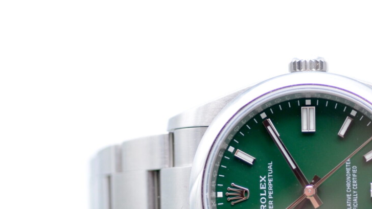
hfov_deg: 11.8
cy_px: 177
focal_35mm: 181
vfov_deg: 6.7
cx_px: 316
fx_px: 1785
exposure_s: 1/125
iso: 500
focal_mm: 60
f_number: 3.2
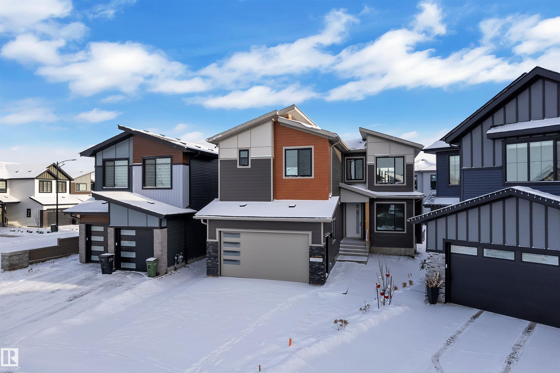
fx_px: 342
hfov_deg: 78.6
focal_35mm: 22
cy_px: 186
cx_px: 280
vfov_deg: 57.2
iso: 110
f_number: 2.4
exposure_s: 1/2000
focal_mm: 8.38
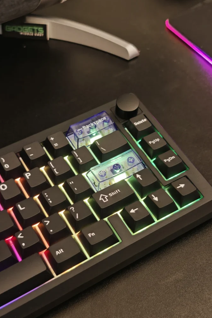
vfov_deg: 38.9
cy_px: 160
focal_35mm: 51
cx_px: 101
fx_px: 450
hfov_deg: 26.5
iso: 160
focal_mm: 6.83
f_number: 1.4
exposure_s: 1/50
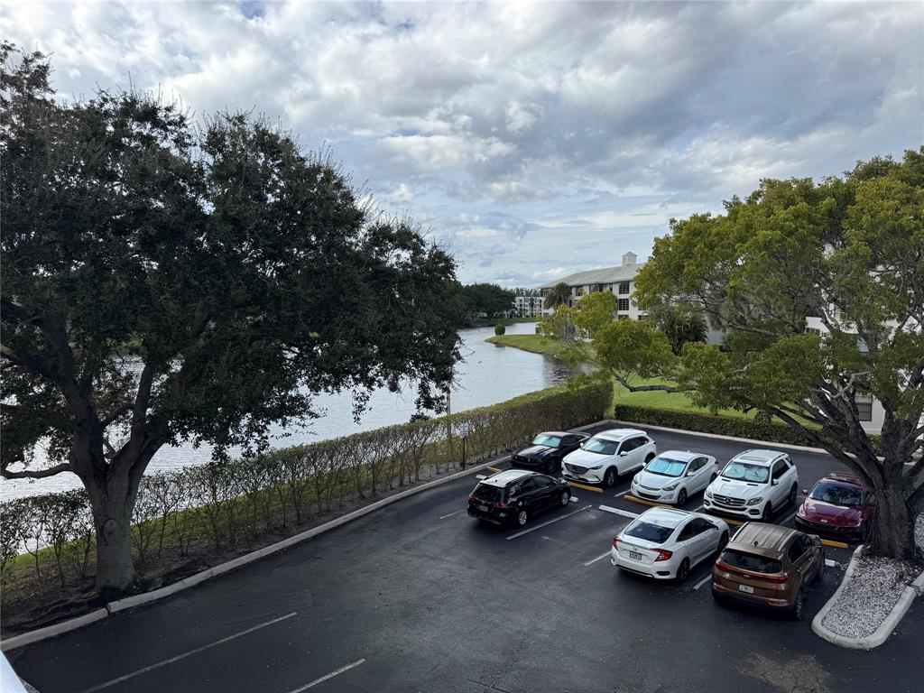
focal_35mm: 24
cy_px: 346
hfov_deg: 71.6
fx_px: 641
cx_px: 462
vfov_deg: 56.8
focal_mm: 6.76
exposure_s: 1/3597
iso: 80
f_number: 1.78
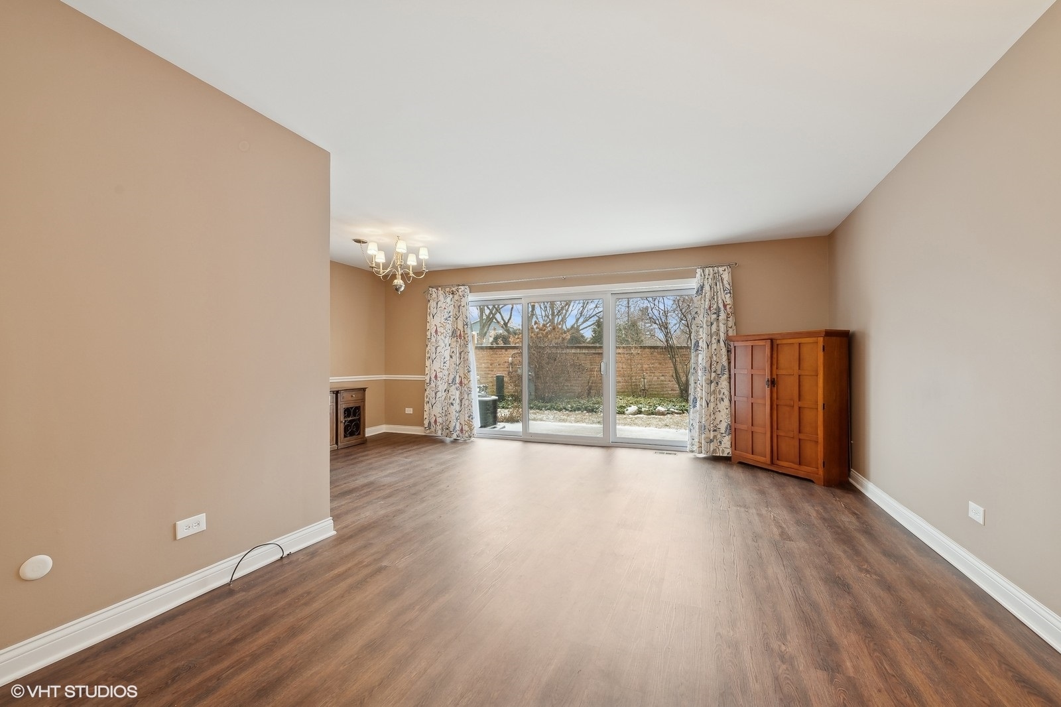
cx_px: 530
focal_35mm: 14
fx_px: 412
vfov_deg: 81.2
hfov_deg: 104.3
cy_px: 354
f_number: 8
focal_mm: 14
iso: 400
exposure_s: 1/15
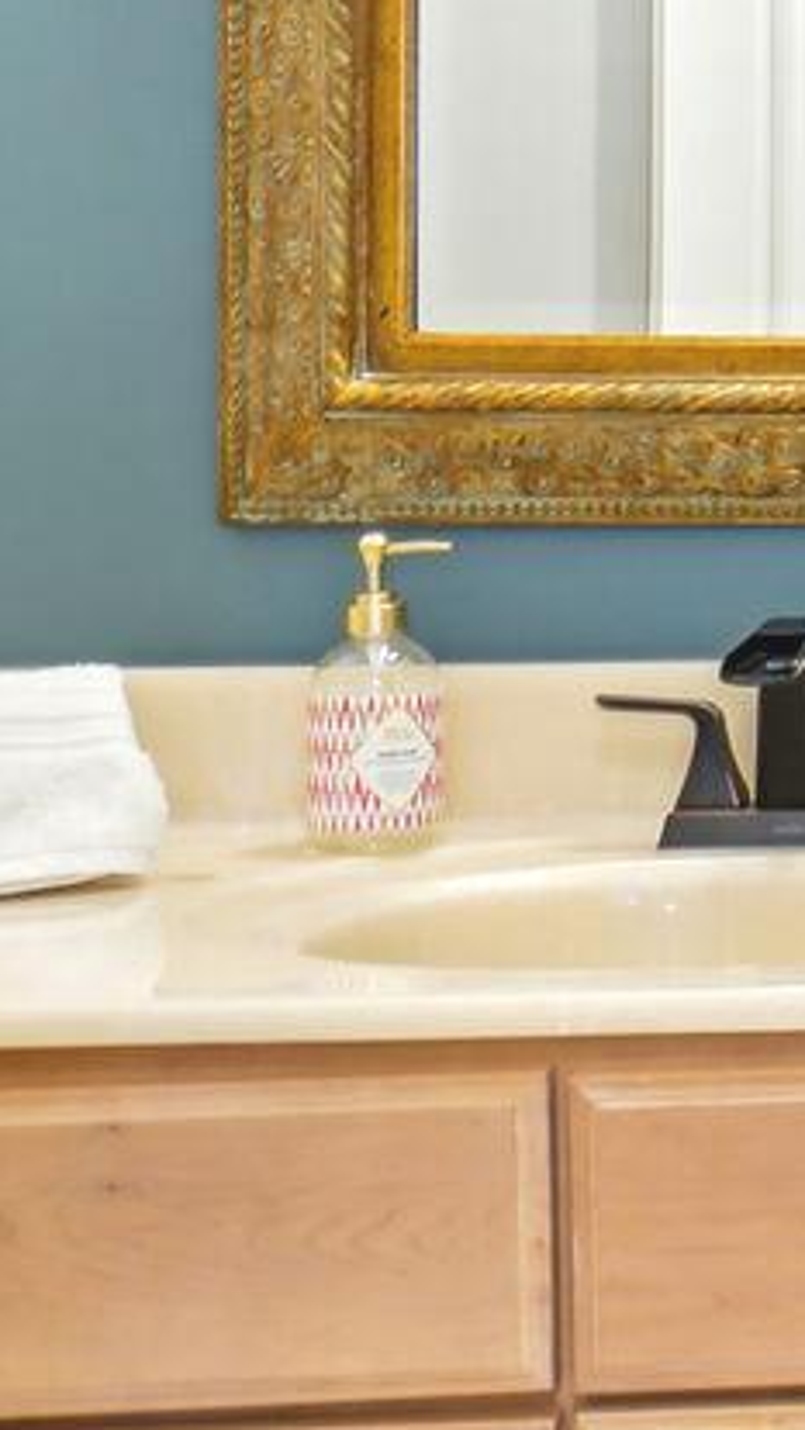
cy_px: 352
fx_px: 2655
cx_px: 1651
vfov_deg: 29.7
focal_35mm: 70
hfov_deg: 14.2
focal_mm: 16
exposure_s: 1/2
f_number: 8
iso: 200
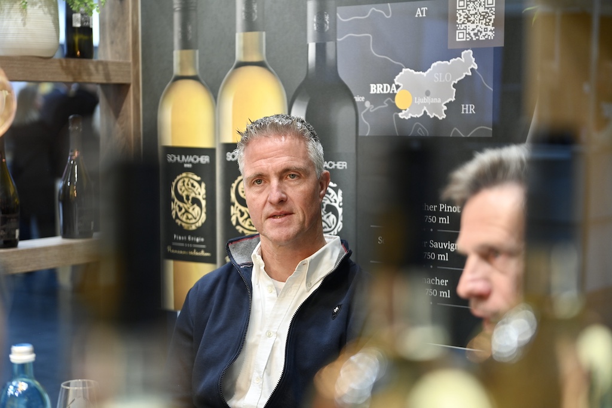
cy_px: 204
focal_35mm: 70
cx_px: 306
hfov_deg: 28.8
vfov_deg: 19.5
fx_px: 1190
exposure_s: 1/100
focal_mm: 70
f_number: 3.2
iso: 280
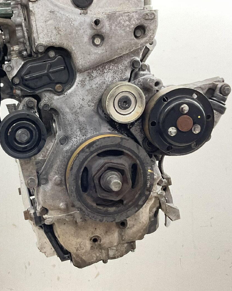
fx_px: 446
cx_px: 60
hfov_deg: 28.7
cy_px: 109
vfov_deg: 35.8
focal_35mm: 52
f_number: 1.8
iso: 160
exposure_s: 1/50
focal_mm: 3
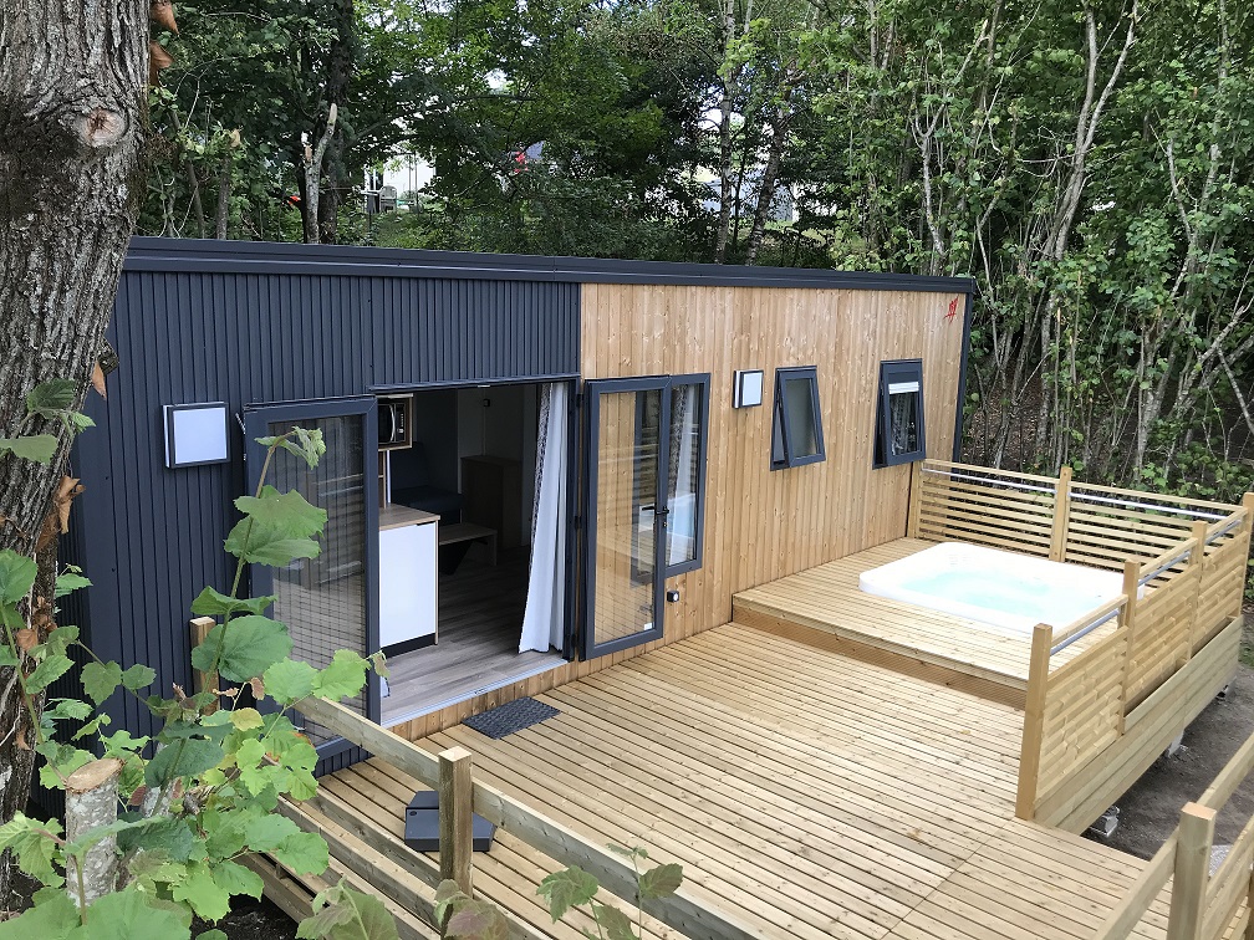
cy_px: 470
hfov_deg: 63.4
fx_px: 1014
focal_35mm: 28
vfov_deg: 49.7
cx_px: 627
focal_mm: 3.99
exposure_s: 1/111
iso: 20
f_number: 1.8
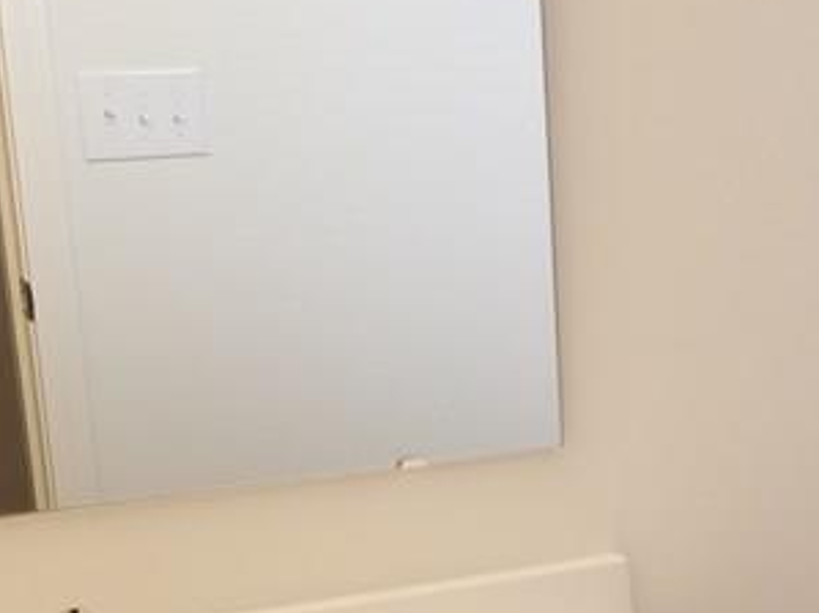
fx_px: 2105
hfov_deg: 20.0
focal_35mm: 89
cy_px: 531
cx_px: 1090
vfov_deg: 16.4
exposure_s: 1/60
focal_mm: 4.2
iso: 80
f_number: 1.7
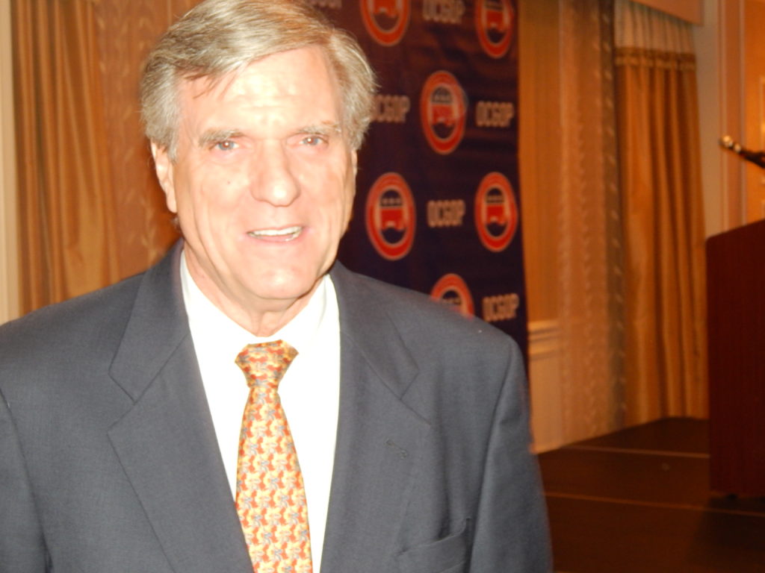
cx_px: 382
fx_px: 1680
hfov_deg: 25.7
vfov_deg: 19.4
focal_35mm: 76
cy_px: 286
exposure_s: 1/30
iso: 360
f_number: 4.2
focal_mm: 13.5
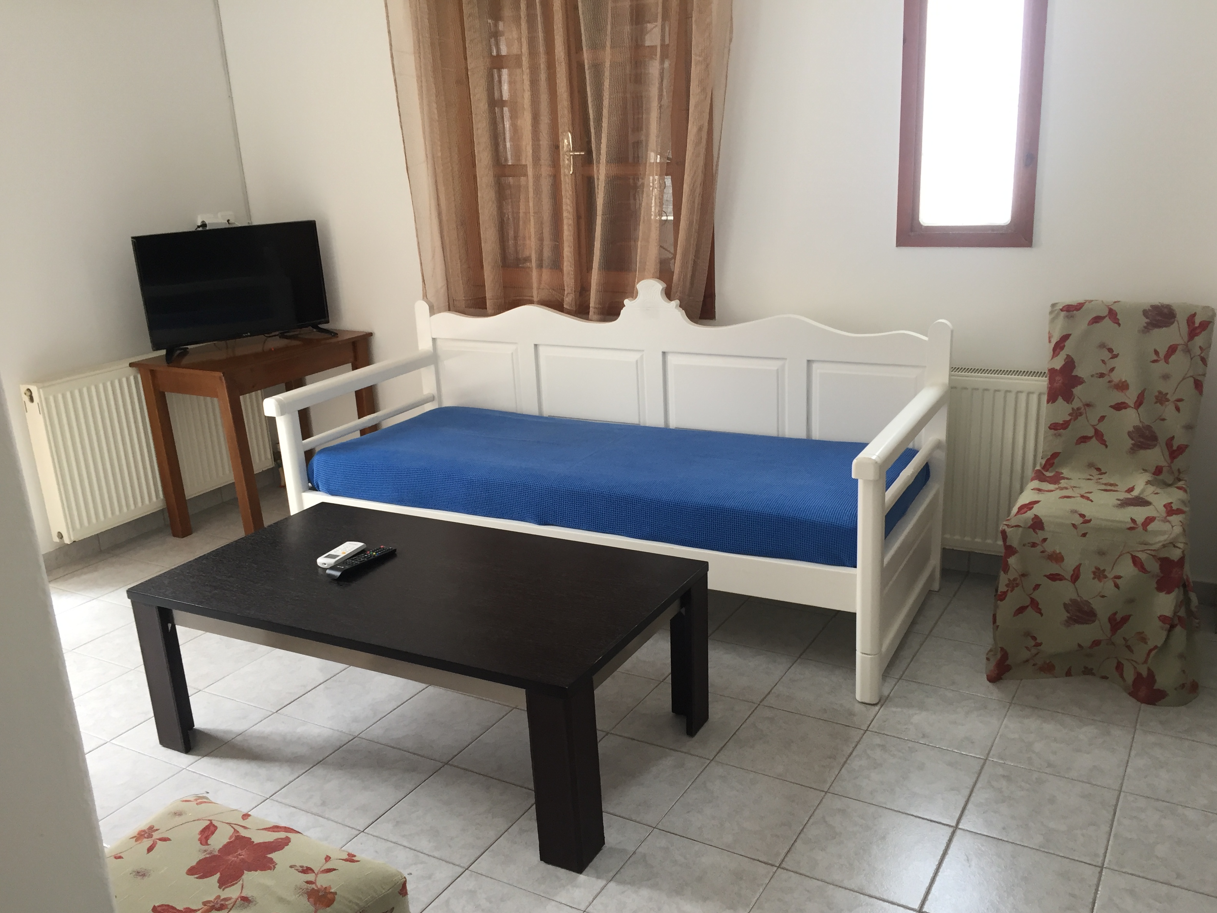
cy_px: 468
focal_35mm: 30
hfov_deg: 60.0
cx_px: 629
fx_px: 1055
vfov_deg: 46.8
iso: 32
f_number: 2.2
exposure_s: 1/33
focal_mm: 4.15
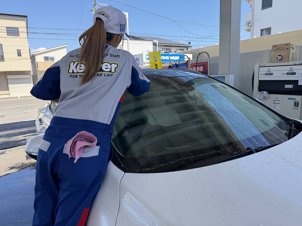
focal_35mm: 24
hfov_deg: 71.6
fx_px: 209
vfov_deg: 56.8
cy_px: 113
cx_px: 151
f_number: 1.78
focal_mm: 6.76
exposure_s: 1/1493
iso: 100
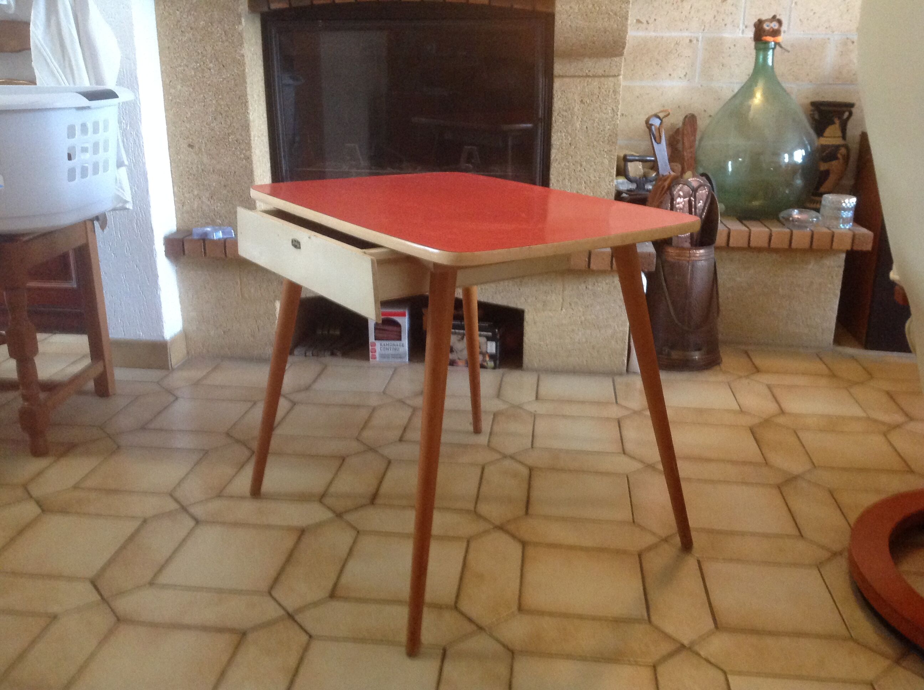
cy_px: 345
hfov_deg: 52.7
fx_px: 933
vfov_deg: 40.6
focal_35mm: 35
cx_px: 462
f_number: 2.4
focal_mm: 4.28
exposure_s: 1/15
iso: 320
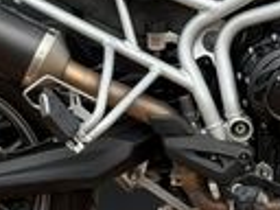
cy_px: 72
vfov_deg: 6.2
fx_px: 1941
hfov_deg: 8.2
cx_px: 256
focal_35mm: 240
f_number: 1.78
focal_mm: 6.76
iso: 100
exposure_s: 1/1883
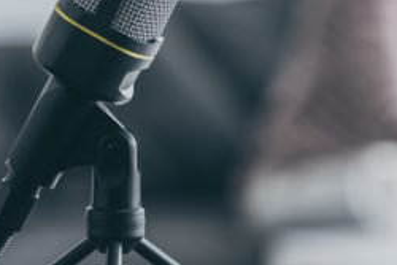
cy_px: 37
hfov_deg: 5.6
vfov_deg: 3.7
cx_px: 310
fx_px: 4060
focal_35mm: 368
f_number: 3.5
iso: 200
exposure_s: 1/200
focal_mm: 120
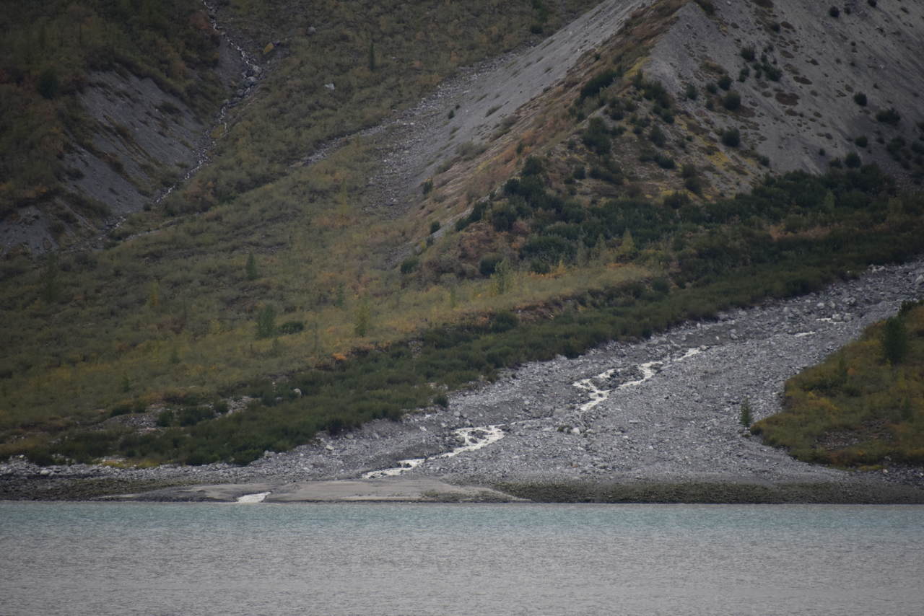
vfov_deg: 4.6
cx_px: 462
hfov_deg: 6.9
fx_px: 7701
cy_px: 308
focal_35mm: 300
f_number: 5.6
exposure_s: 1/640
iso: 560
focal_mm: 300
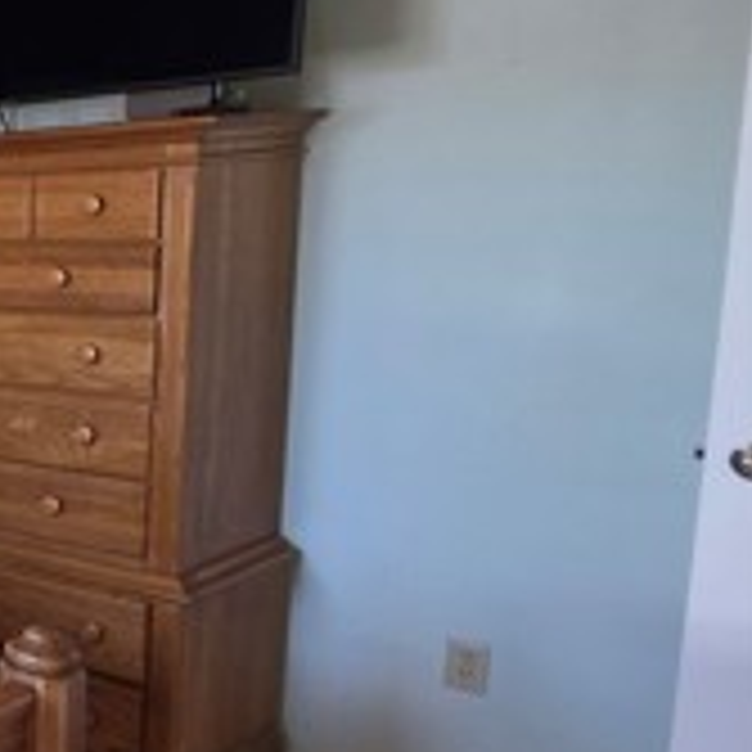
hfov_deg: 21.1
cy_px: 414
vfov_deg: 38.3
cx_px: -662
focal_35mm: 44
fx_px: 1081
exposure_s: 1/120
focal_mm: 2.2
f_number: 1.9
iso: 160
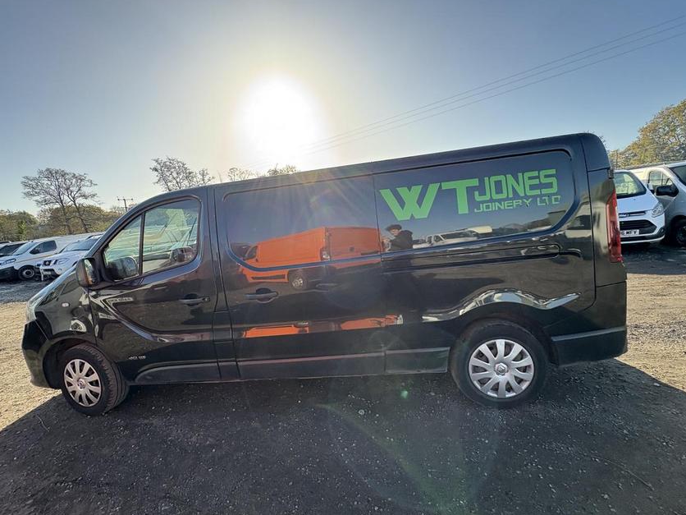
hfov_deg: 98.2
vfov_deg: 81.7
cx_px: 341
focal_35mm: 15
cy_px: 255
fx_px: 297
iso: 50
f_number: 2.2
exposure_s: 1/479
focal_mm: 2.22
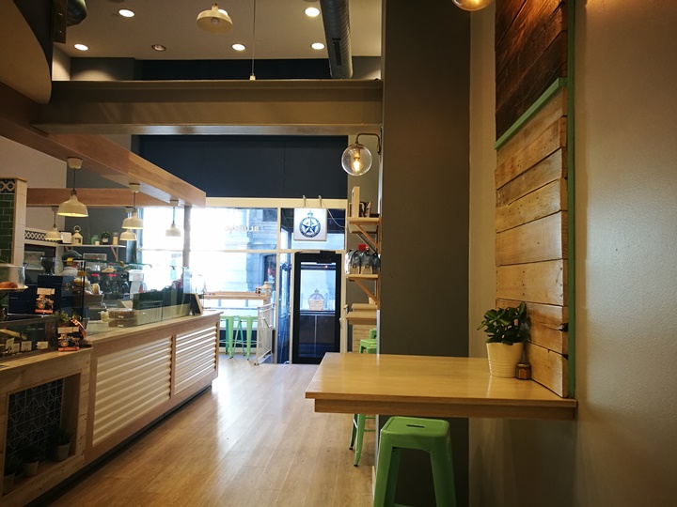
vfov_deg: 51.4
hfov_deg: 65.3
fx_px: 528
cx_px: 338
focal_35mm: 27
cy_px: 254
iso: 200
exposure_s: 1/40
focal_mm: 4.5
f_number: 2.2
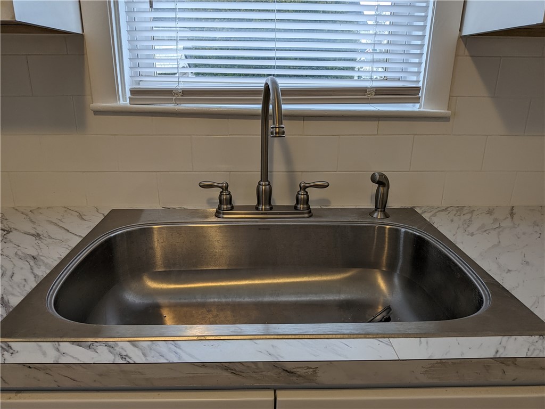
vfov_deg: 56.8
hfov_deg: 71.6
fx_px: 378
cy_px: 204
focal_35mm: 24
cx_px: 272
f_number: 1.7
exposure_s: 1/120
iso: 56
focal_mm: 4.53
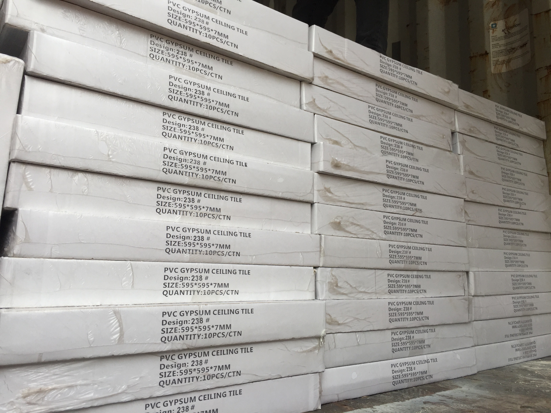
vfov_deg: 48.2
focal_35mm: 29
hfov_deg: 61.7
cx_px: 276
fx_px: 462
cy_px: 206
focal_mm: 4.15
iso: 32
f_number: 2.2
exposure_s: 1/306
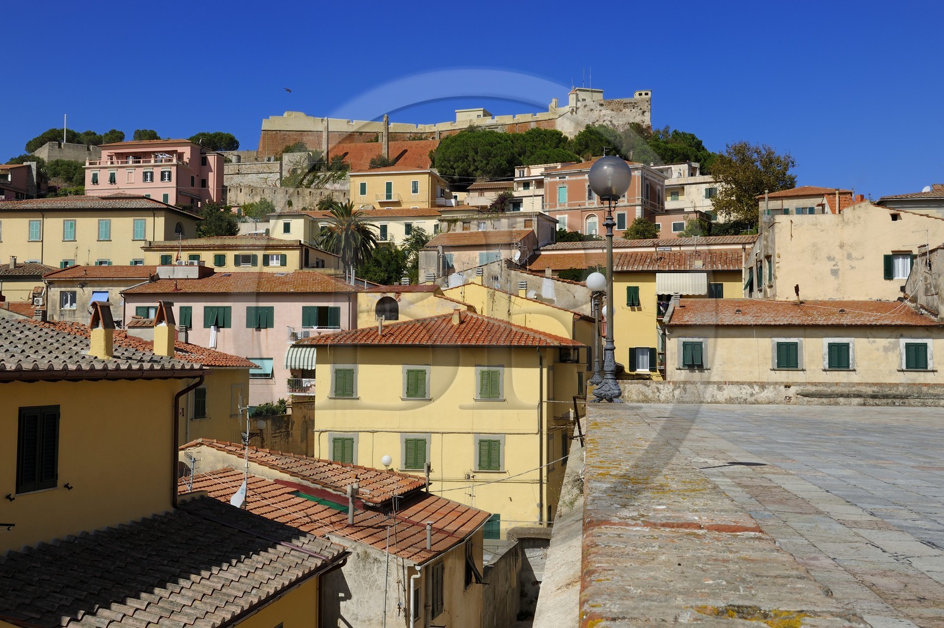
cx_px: 472
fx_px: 1048
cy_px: 314
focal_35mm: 40
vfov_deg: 33.3
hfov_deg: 48.5
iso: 200
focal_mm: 40
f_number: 16
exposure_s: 1/200
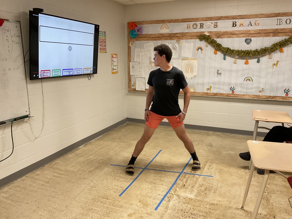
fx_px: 245
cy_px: 110
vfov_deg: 48.2
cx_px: 146
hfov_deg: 61.7
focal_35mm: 29
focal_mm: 3
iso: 100
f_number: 1.8
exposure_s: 1/60
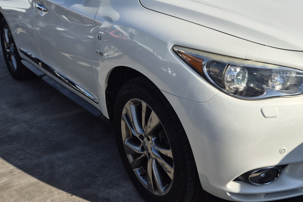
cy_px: 51
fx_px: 328
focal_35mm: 39
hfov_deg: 48.0
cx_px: 220
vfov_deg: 33.6
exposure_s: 1/2656
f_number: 1.8
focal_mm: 5.4
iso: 25
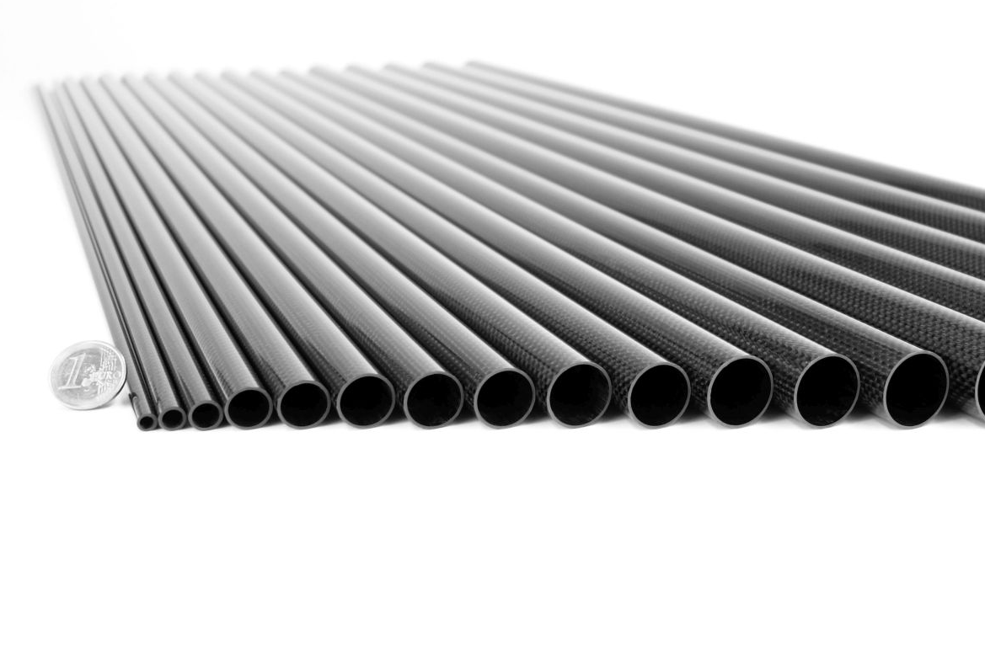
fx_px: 1258
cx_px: 731
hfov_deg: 41.6
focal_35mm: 46
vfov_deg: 29.1
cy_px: 252
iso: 200
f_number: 2
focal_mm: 10.4
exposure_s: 1/160
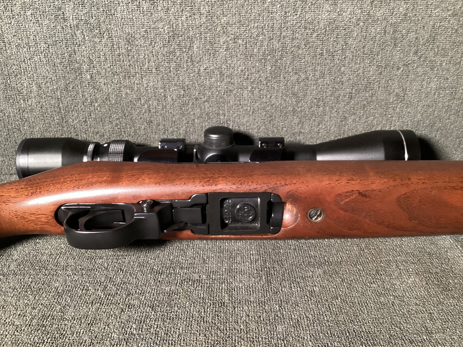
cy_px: 174
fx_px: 415
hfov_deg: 58.3
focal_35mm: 31
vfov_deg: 45.4
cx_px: 232
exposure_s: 1/40
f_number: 2.4
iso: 400
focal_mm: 3.3
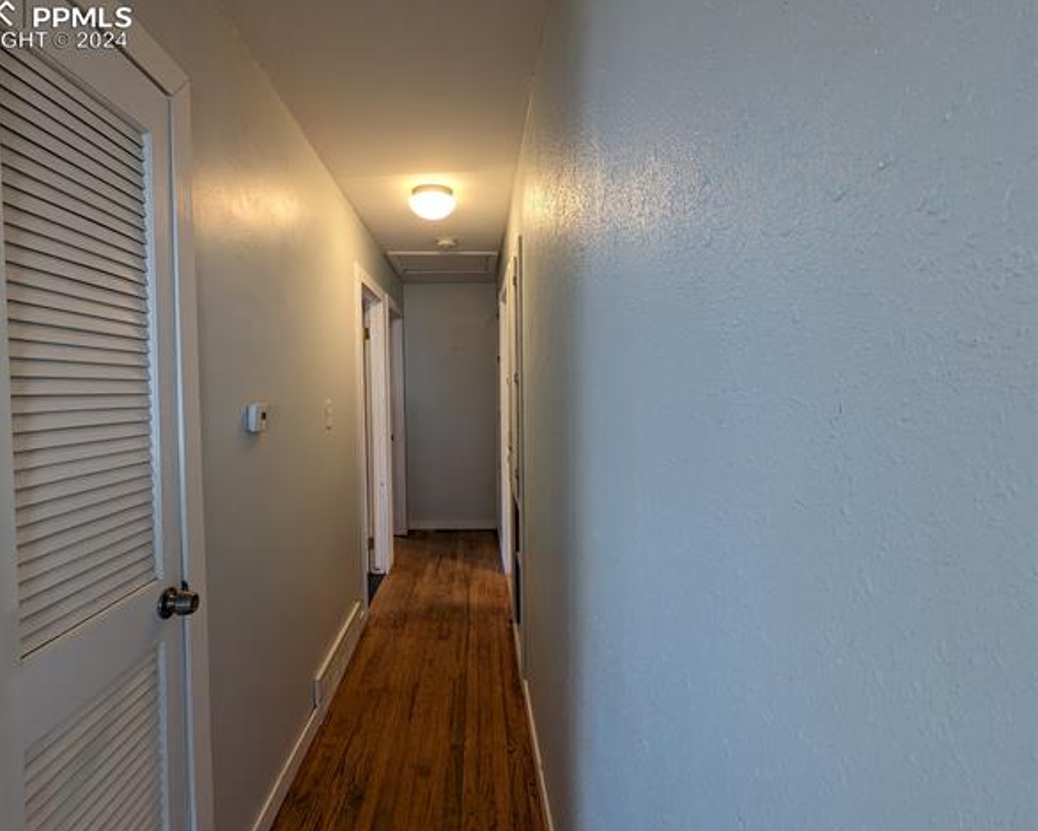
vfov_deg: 77.0
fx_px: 522
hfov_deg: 89.4
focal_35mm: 17
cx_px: 476
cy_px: 413
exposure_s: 1/54.2
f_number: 2.2
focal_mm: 2.35
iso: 140
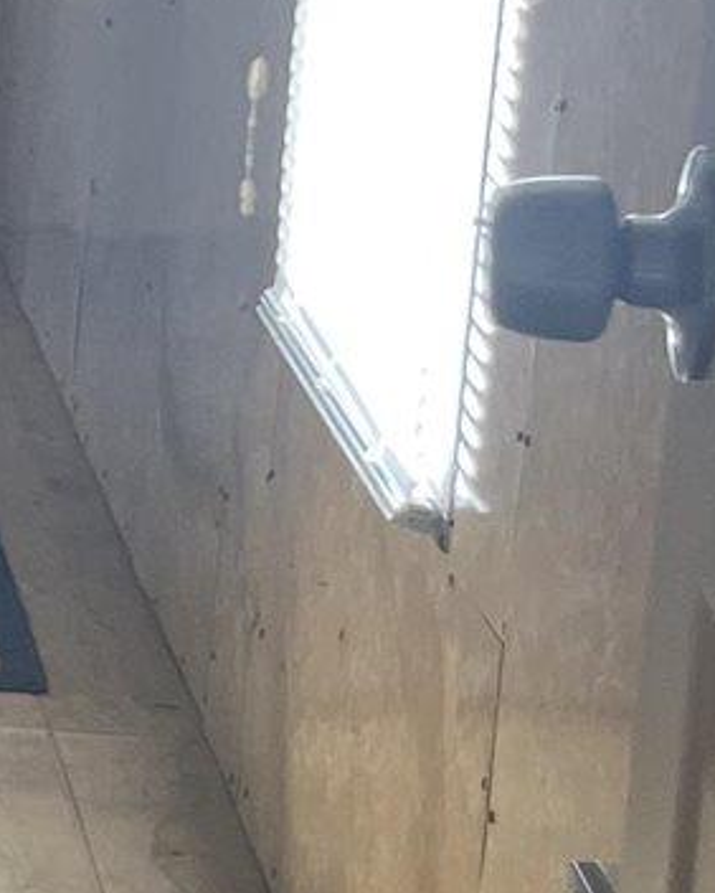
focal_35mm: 166
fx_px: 4387
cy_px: 185
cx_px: -1468
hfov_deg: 8.0
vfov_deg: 11.6
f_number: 1.6
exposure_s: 1/102
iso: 125
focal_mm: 5.1
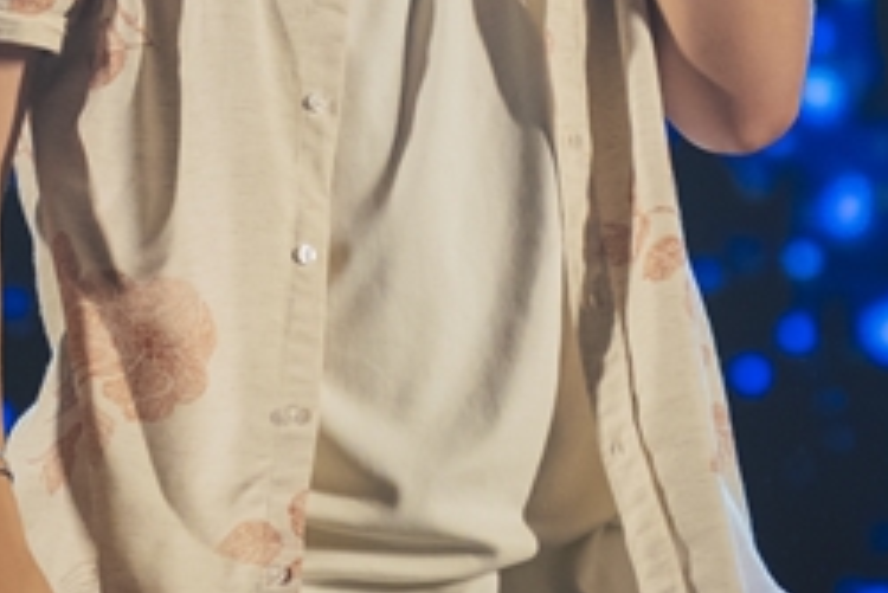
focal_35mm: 624
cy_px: -176
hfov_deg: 3.3
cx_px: 469
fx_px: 15400
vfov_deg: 2.2
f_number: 3.2
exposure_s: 1/1250
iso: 1600
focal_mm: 140
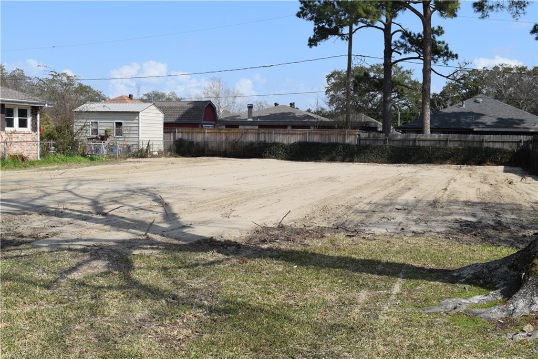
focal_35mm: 44
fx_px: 650
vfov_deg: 30.8
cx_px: 269
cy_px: 180
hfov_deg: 45.0
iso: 200
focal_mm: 29
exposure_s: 1/400
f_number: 10
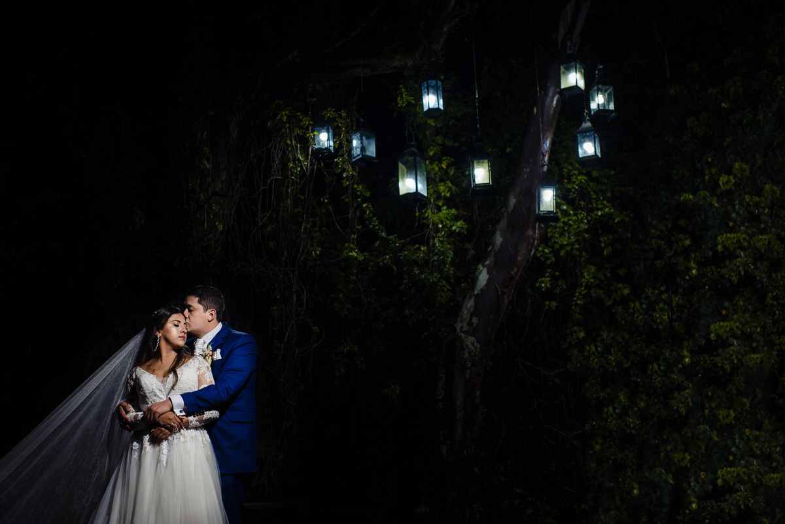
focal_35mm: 50
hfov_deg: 39.6
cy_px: 262
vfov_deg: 27.0
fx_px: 1091
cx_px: 392
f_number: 3.5
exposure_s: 1/200
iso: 320
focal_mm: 50
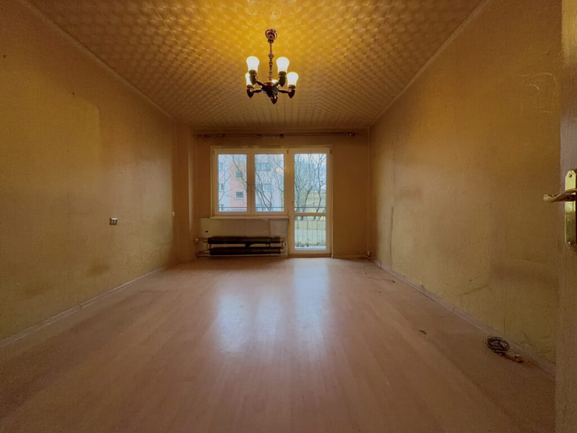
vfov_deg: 85.7
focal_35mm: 14
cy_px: 216
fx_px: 233
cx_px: 288
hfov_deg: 102.1
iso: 320
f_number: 2.2
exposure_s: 1/100
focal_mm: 2.22
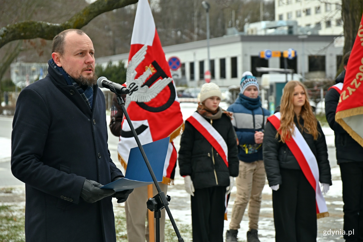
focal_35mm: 105
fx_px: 1059
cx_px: 182
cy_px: 121
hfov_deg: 19.5
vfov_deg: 13.0
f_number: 4
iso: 100
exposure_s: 1/200
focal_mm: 70
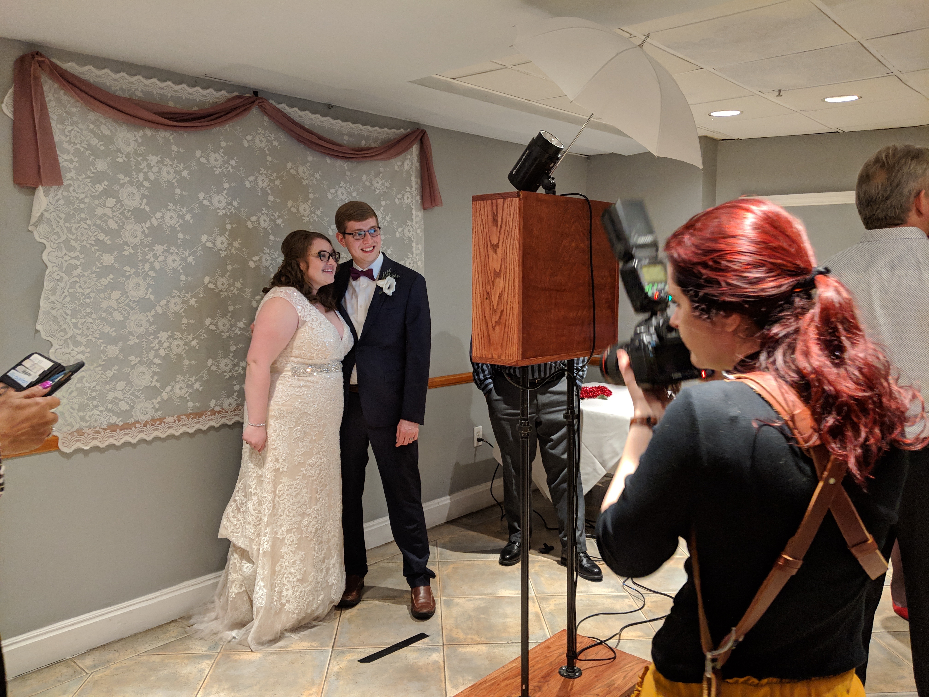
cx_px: 464
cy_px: 348
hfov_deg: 65.3
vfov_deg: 51.4
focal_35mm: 27
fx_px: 725
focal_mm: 4.44
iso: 342
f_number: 1.8
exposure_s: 1/59.9
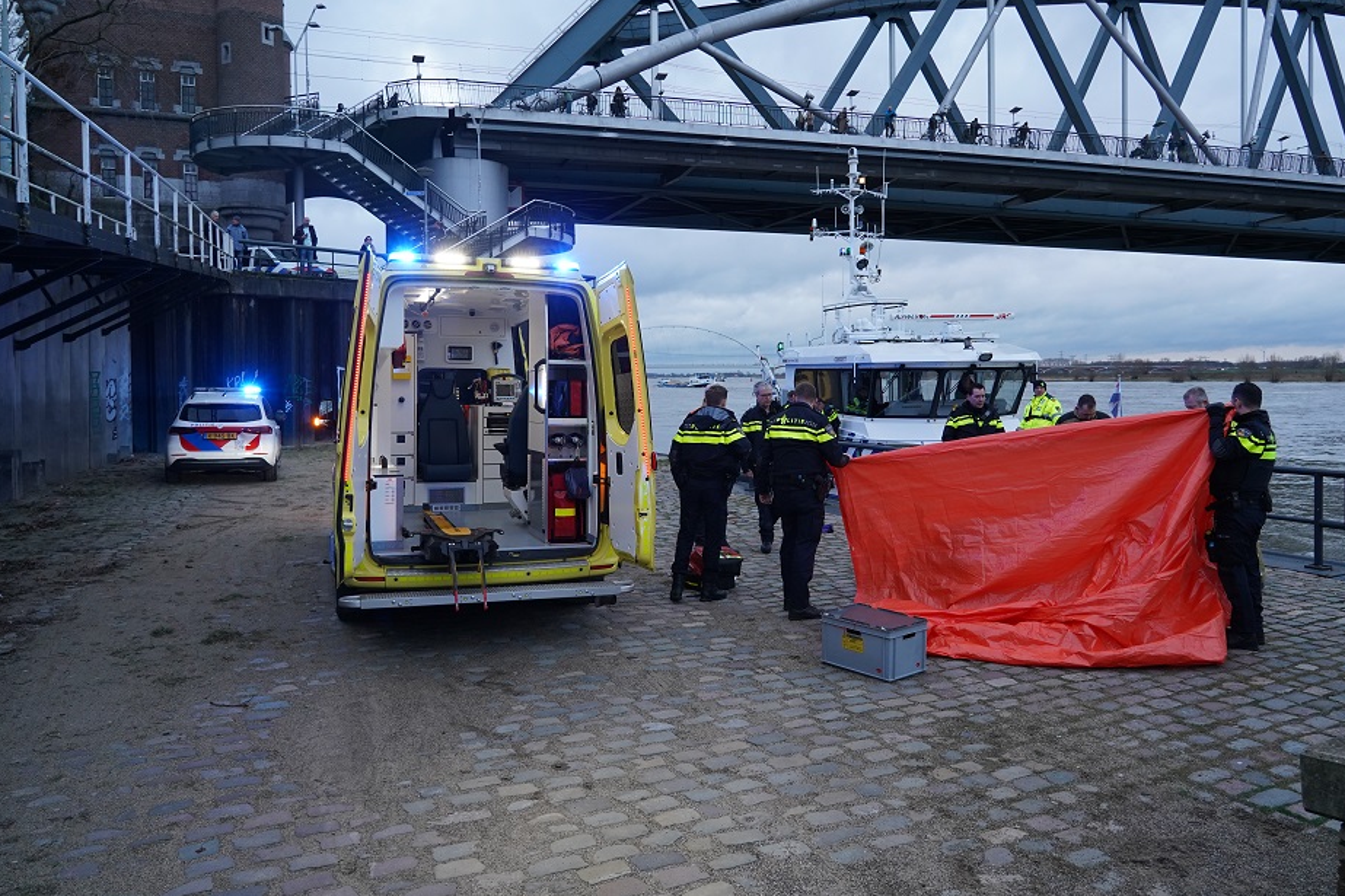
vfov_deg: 49.5
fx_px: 971
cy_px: 415
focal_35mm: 26
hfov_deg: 69.4
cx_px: 697
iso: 1600
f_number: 4
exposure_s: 1/160
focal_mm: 24
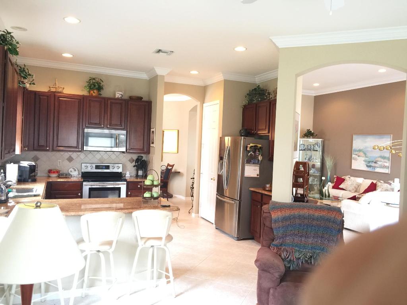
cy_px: 152
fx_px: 341
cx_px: 204
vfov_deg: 48.2
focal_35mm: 29
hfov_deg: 61.7
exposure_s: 1/15
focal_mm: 4.15
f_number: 2.2
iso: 80
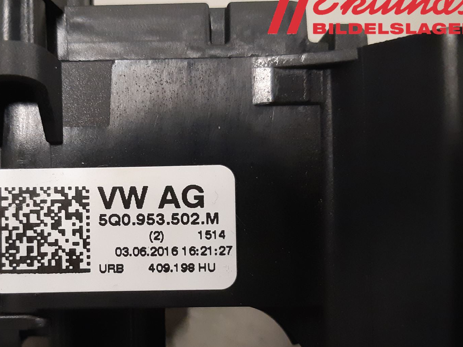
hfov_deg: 46.5
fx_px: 522
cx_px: 128
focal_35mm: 39
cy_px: 237
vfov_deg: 36.4
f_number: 1.7
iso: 320
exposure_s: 1/50
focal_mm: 3.93
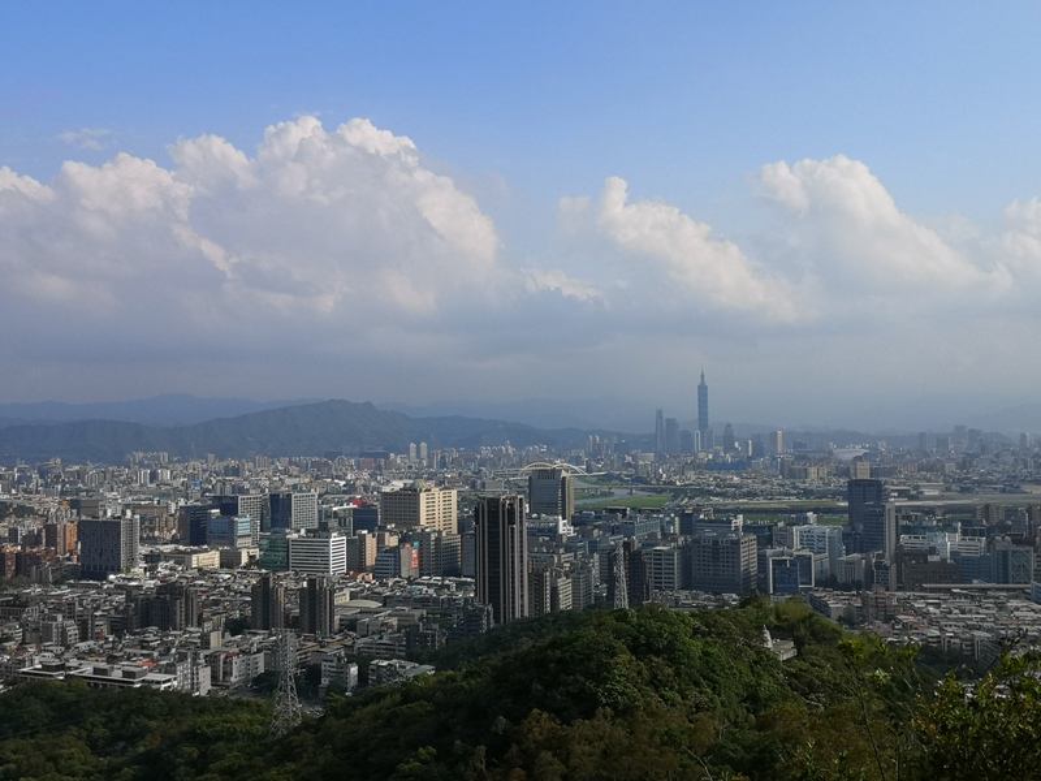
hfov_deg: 47.9
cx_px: 520
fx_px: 1173
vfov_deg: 36.8
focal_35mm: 39
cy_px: 390
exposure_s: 1/2747
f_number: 1.8
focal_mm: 3.95
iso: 50
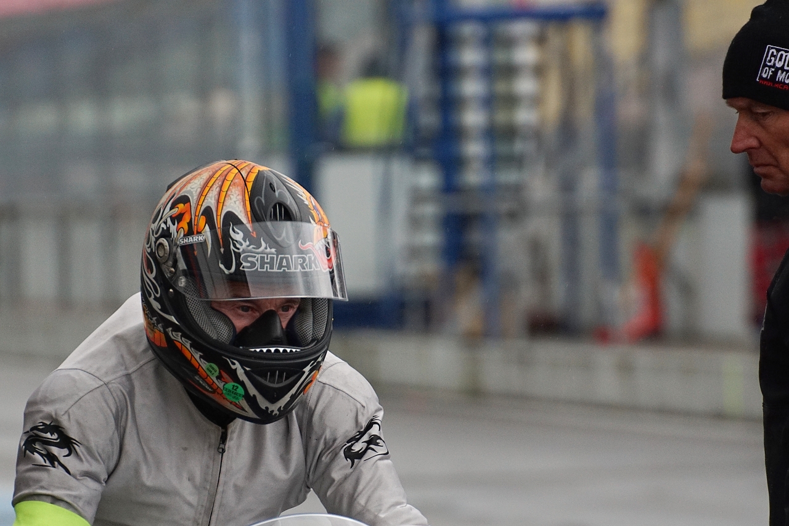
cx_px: 394
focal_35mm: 375
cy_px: 263
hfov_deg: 5.5
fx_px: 8217
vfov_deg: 3.7
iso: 800
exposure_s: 1/640
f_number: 6.3
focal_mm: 250
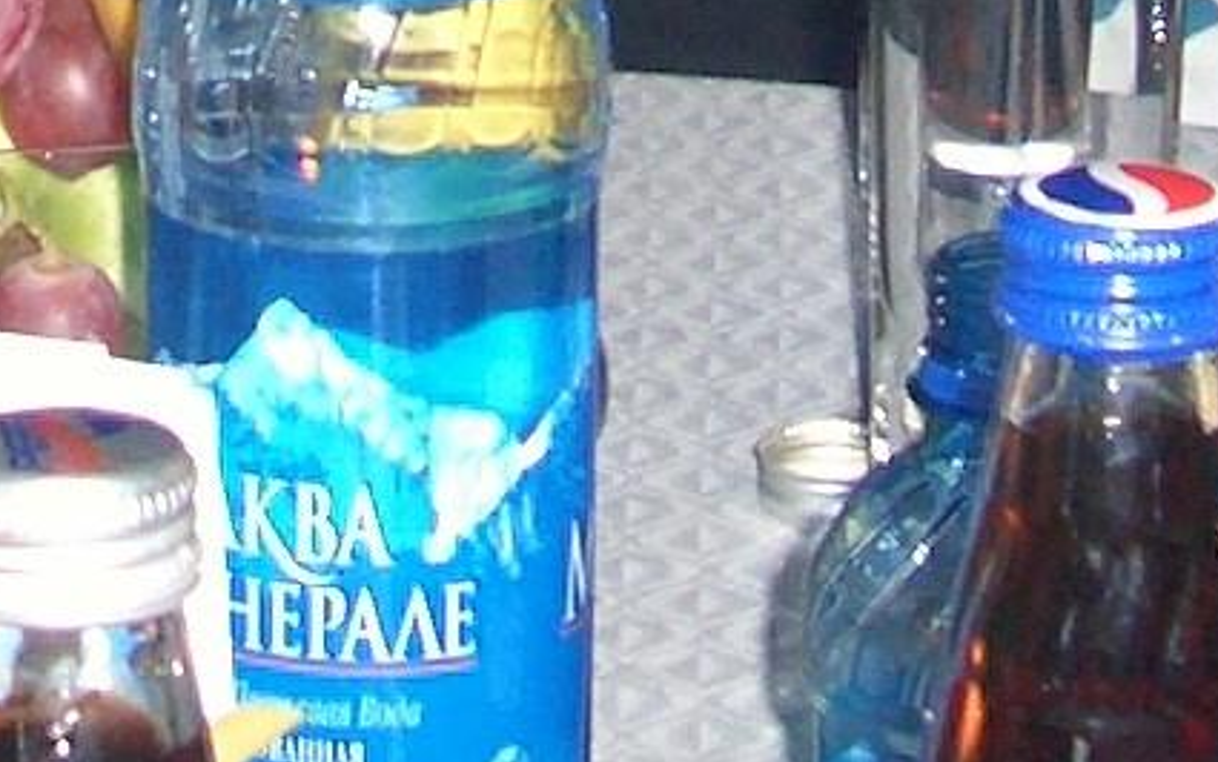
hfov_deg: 10.4
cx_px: 206
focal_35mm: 201
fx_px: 6675
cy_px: -1341
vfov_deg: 6.1
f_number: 2.6
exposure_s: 1/60
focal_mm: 5.8
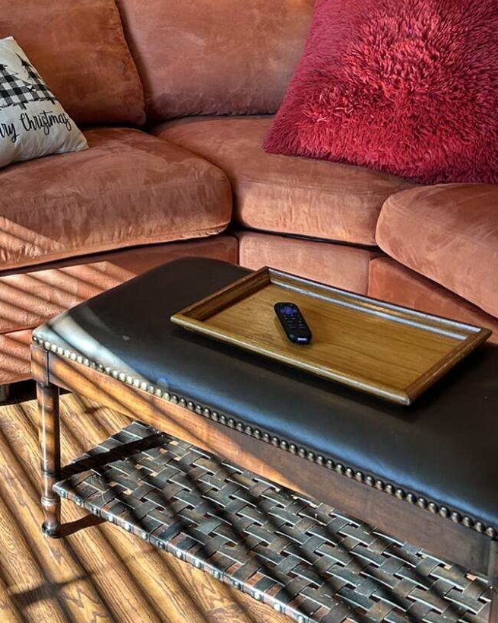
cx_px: 1
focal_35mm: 62
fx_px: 1142
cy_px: 120
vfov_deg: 29.7
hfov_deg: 23.6
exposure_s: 1/120
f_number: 1.5
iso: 80
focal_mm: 5.7
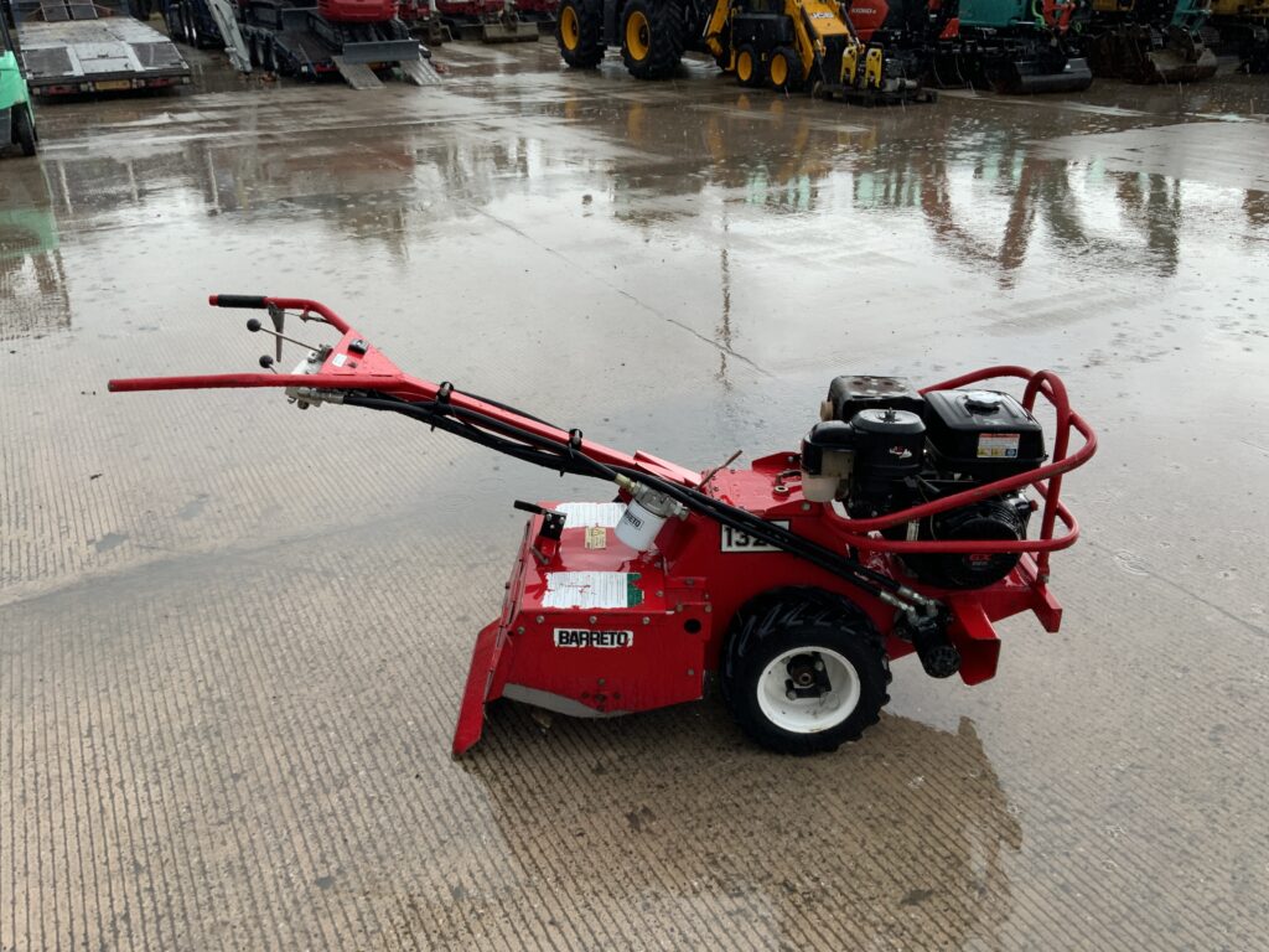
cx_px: 634
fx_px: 1063
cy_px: 476
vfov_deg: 48.2
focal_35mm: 29
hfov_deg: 61.7
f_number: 1.8
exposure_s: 1/122
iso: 20
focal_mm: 3
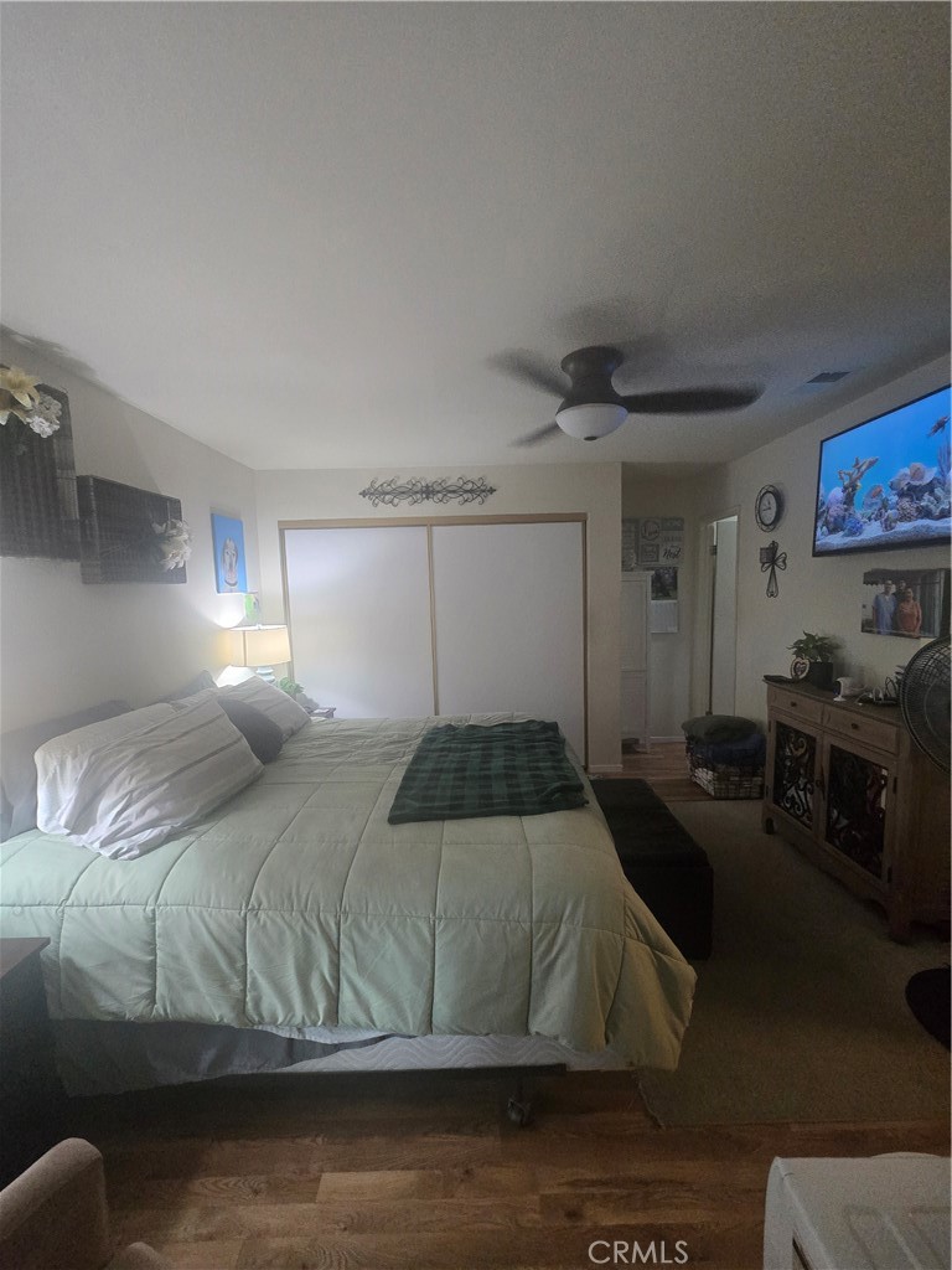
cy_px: 635
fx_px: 477
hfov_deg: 89.9
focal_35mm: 13
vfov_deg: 106.2
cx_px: 476
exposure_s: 1/60
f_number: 2.2
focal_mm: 2.2
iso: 640
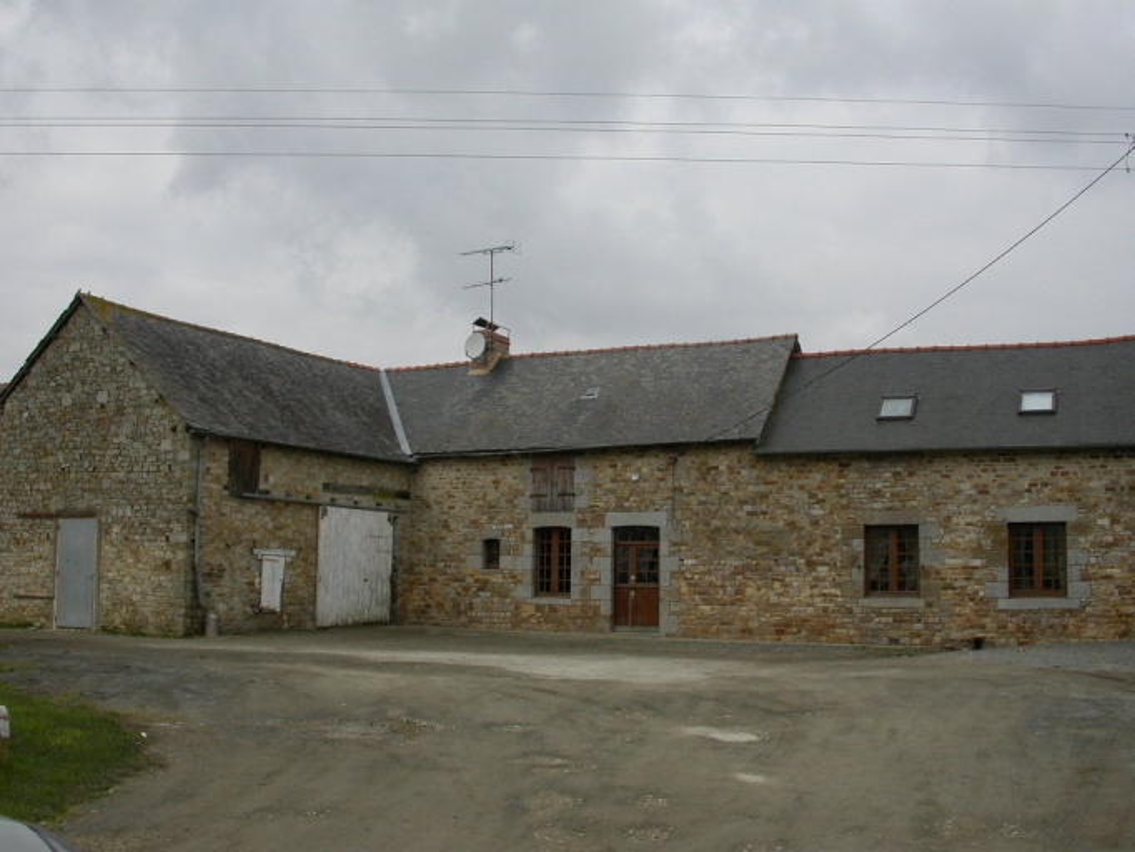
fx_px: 1246
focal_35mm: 38
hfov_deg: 49.0
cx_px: 568
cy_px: 426
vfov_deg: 37.7
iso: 100
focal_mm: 7.85
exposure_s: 1/315
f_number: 7.5
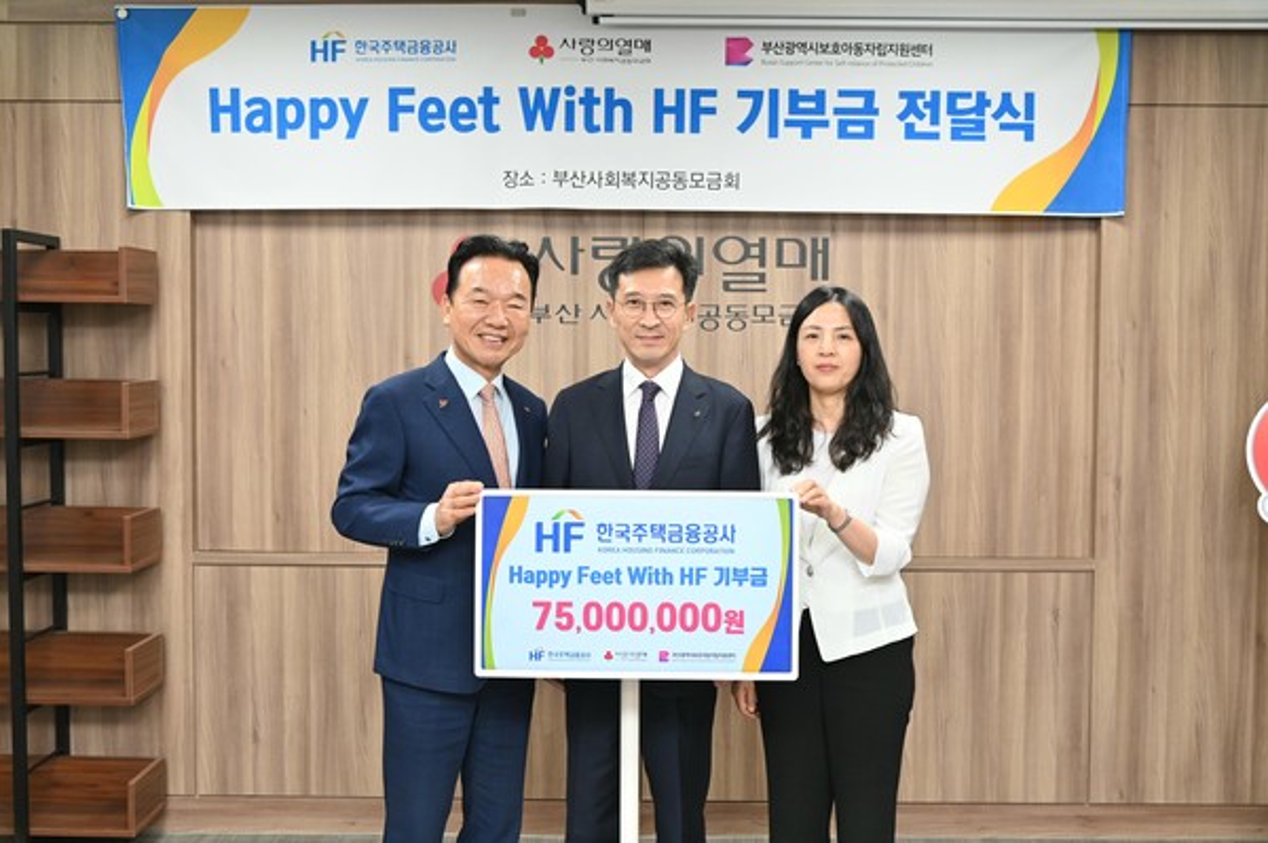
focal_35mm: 38
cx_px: 634
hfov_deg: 50.7
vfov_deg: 35.0
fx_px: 1337
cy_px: 422
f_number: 5
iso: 2000
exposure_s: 1/161
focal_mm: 38
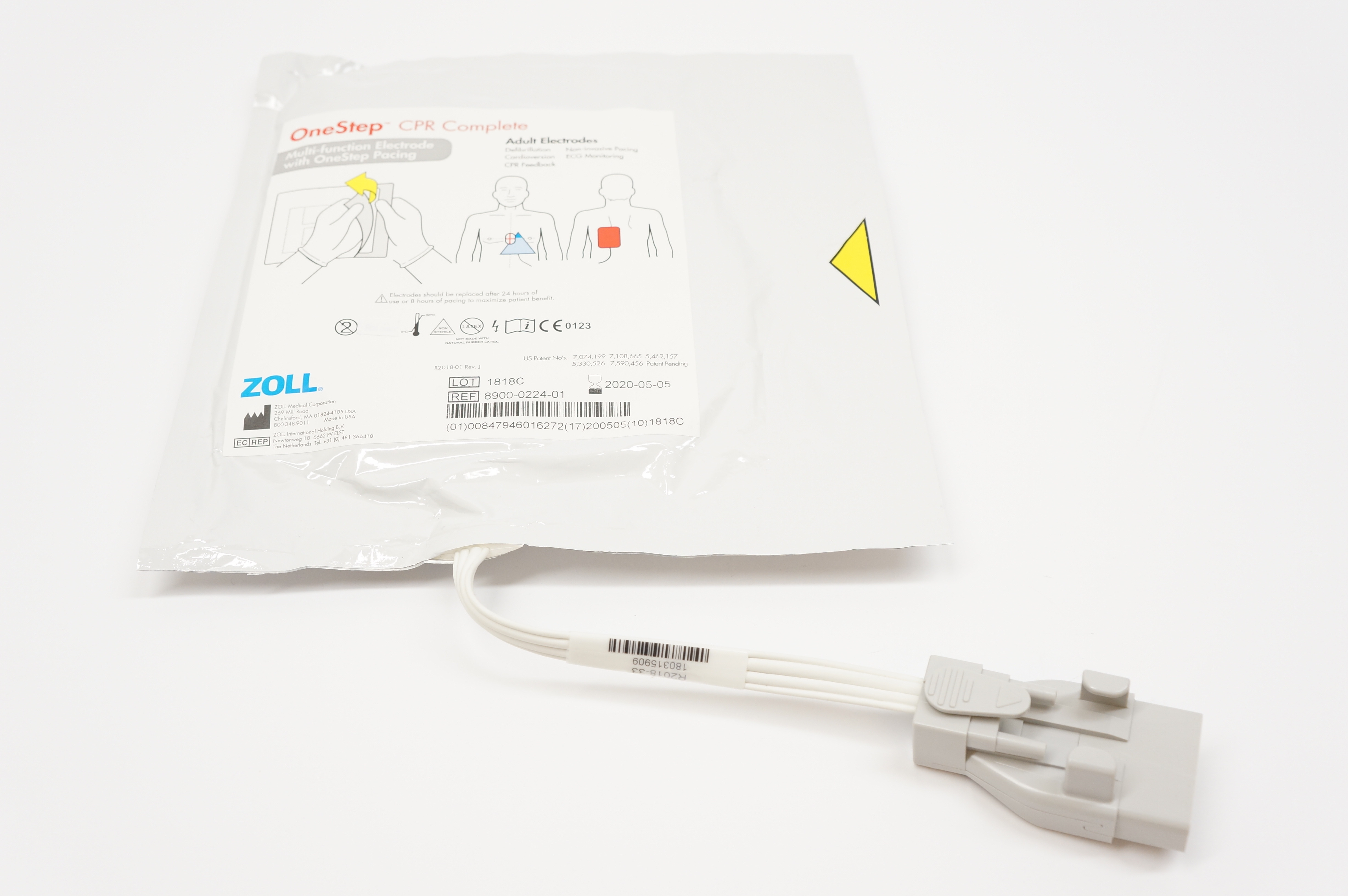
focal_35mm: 36
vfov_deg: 36.8
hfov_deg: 53.2
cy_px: 448
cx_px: 674
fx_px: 1347
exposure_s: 1/60
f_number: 5.6
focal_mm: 24
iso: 400
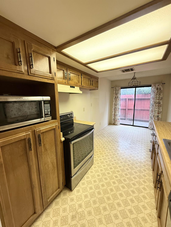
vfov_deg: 102.1
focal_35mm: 14
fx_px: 92
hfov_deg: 85.7
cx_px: 86
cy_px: 114
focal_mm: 2.22
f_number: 2.2
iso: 400
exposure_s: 1/60
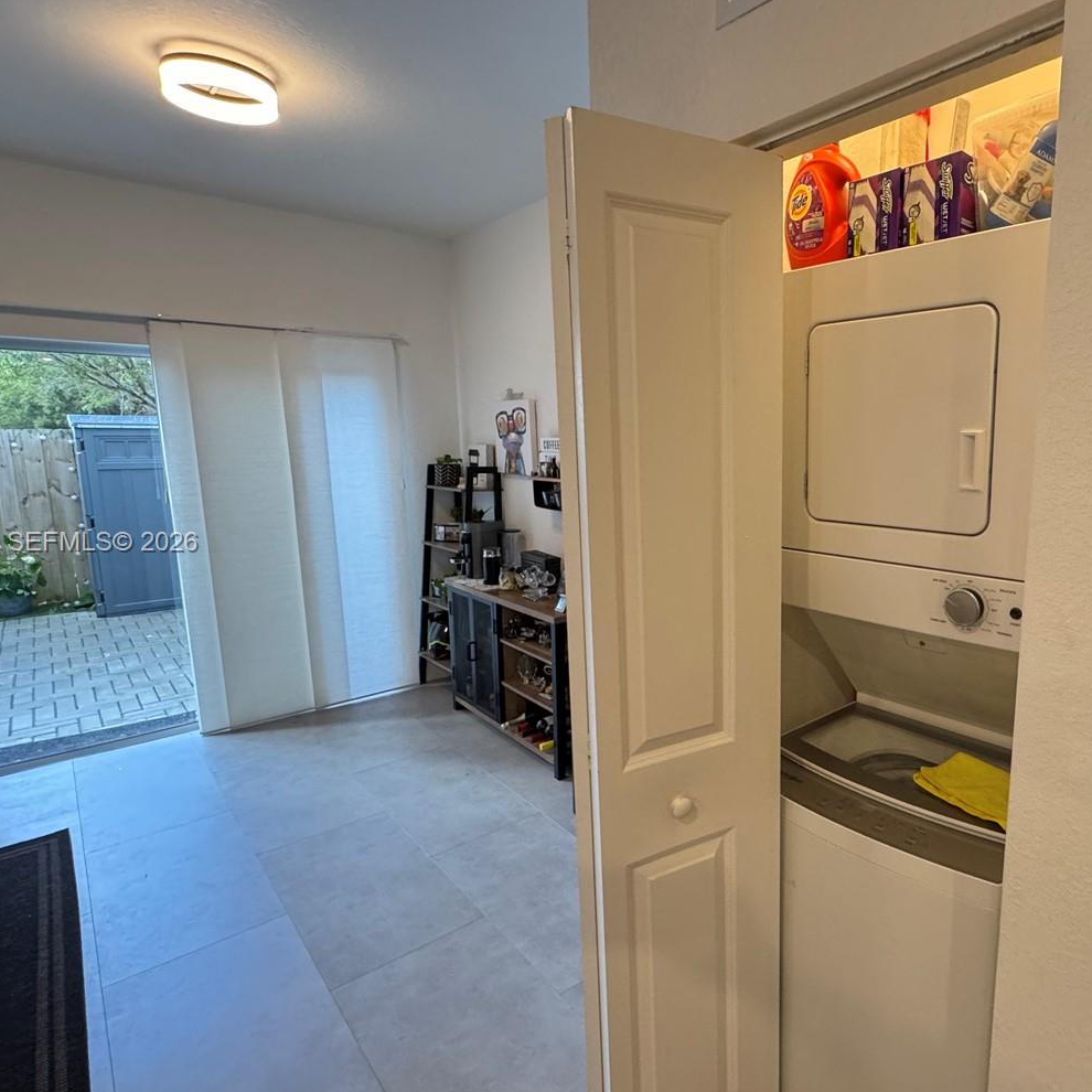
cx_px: 737
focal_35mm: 20
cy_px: 544
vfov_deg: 74.8
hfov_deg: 72.4
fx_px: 714
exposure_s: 1/120
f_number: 2.2
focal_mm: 2.22
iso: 320
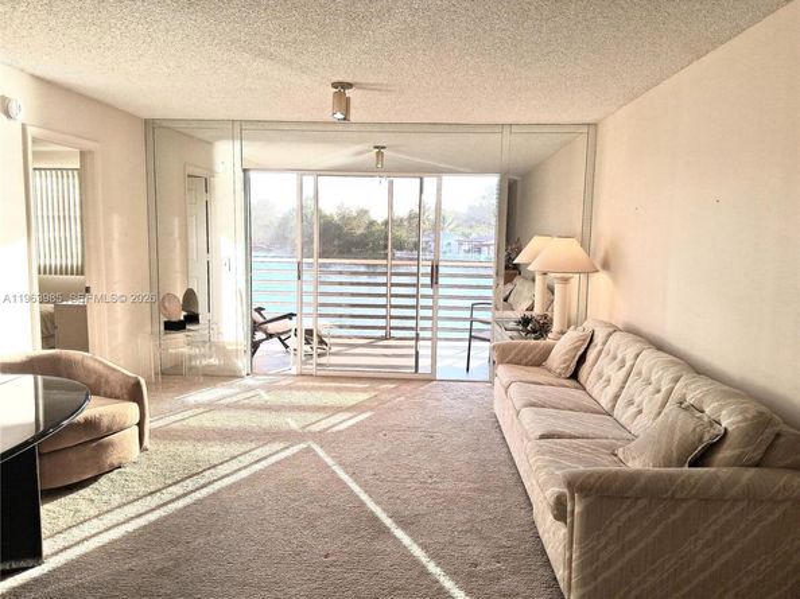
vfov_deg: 53.0
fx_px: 601
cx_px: 400
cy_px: 300
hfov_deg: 67.3
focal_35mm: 26
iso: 25
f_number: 1.8
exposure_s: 1/127
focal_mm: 3.98
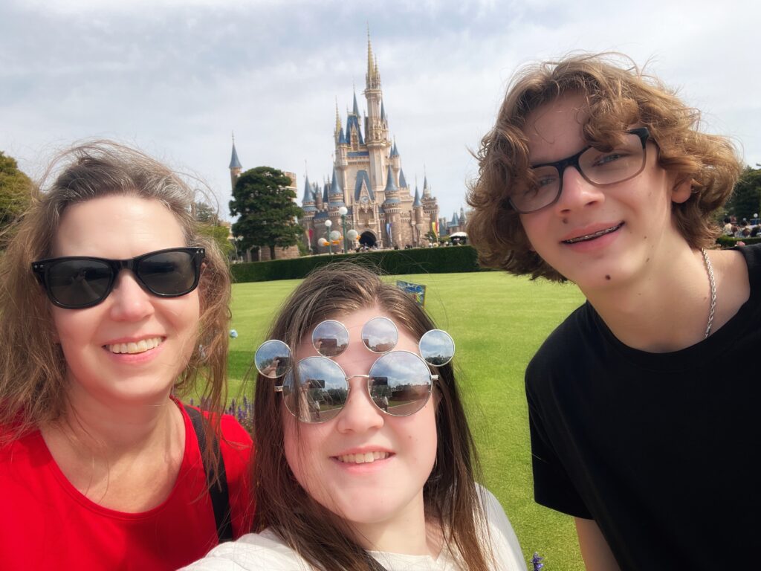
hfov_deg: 73.9
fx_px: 506
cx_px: 380
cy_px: 286
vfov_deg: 58.9
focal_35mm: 23
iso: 32
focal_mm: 2.71
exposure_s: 1/675
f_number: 2.2
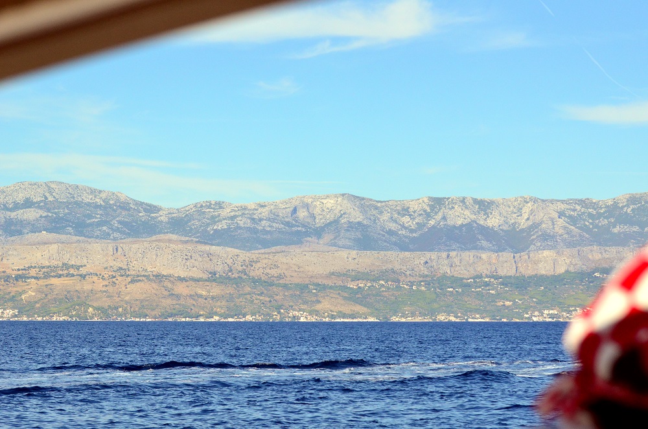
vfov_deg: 13.0
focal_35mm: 105
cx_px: 324
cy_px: 214
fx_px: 1886
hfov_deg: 19.5
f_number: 5.6
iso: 1250
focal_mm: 70
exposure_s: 1/8000
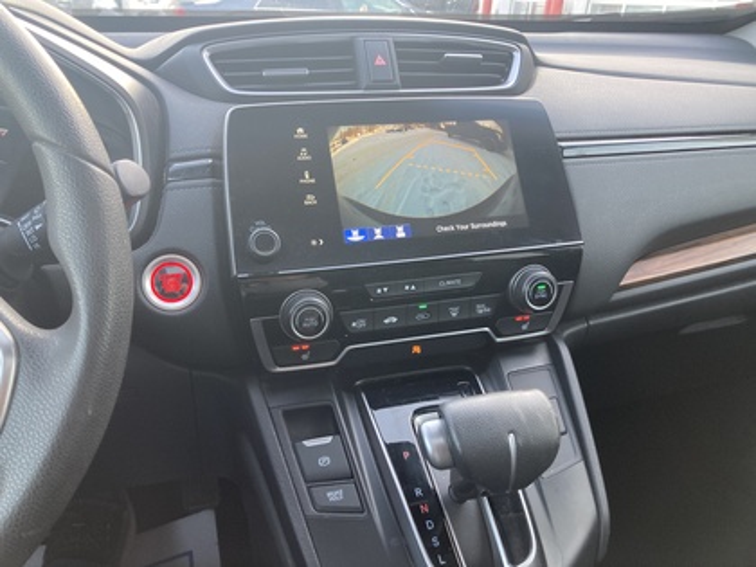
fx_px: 612
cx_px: 378
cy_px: 284
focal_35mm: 28
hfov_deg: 63.4
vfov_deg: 49.7
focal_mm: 3.99
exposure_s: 1/73
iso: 80
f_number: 1.8
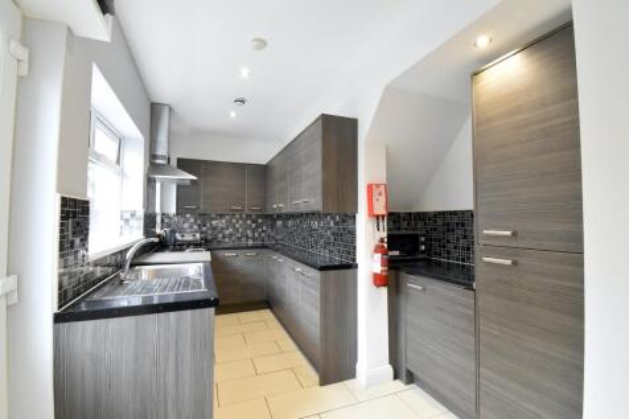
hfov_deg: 100.4
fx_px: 262
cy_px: 210
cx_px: 314
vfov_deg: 77.3
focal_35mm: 15
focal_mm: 10
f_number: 14
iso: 3200
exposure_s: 1/15
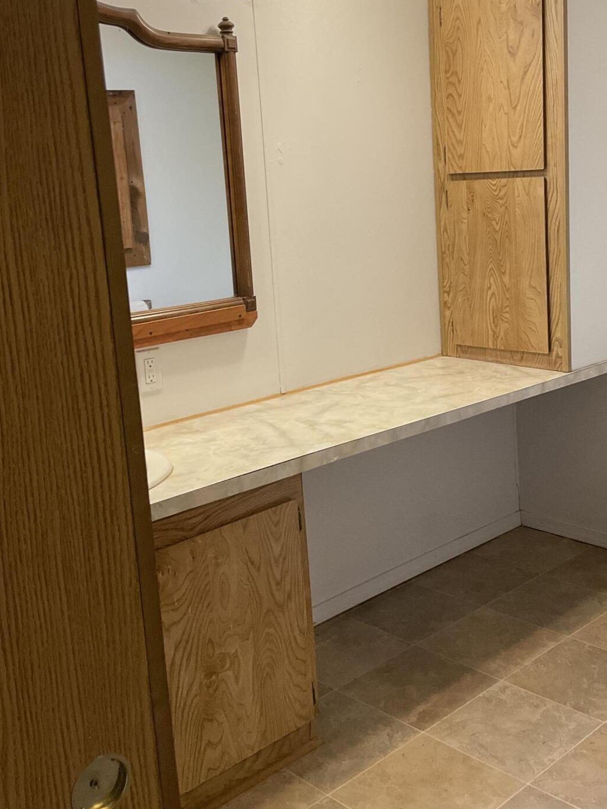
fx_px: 982
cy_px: 340
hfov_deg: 34.1
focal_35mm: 42
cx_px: 395
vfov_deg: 44.6
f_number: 1.8
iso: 100
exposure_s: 1/60
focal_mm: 3
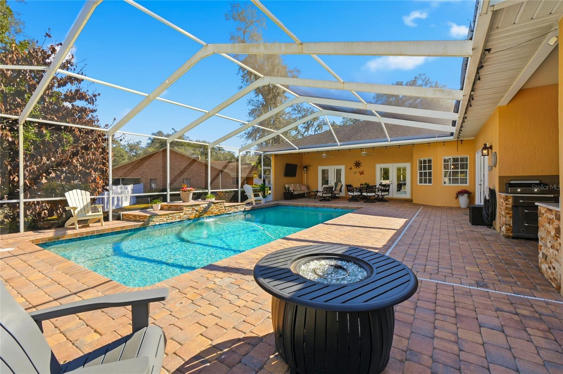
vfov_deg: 77.2
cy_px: 187
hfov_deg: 100.5
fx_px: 234
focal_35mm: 15
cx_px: 282
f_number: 9
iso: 100
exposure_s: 1/2000
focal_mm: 10
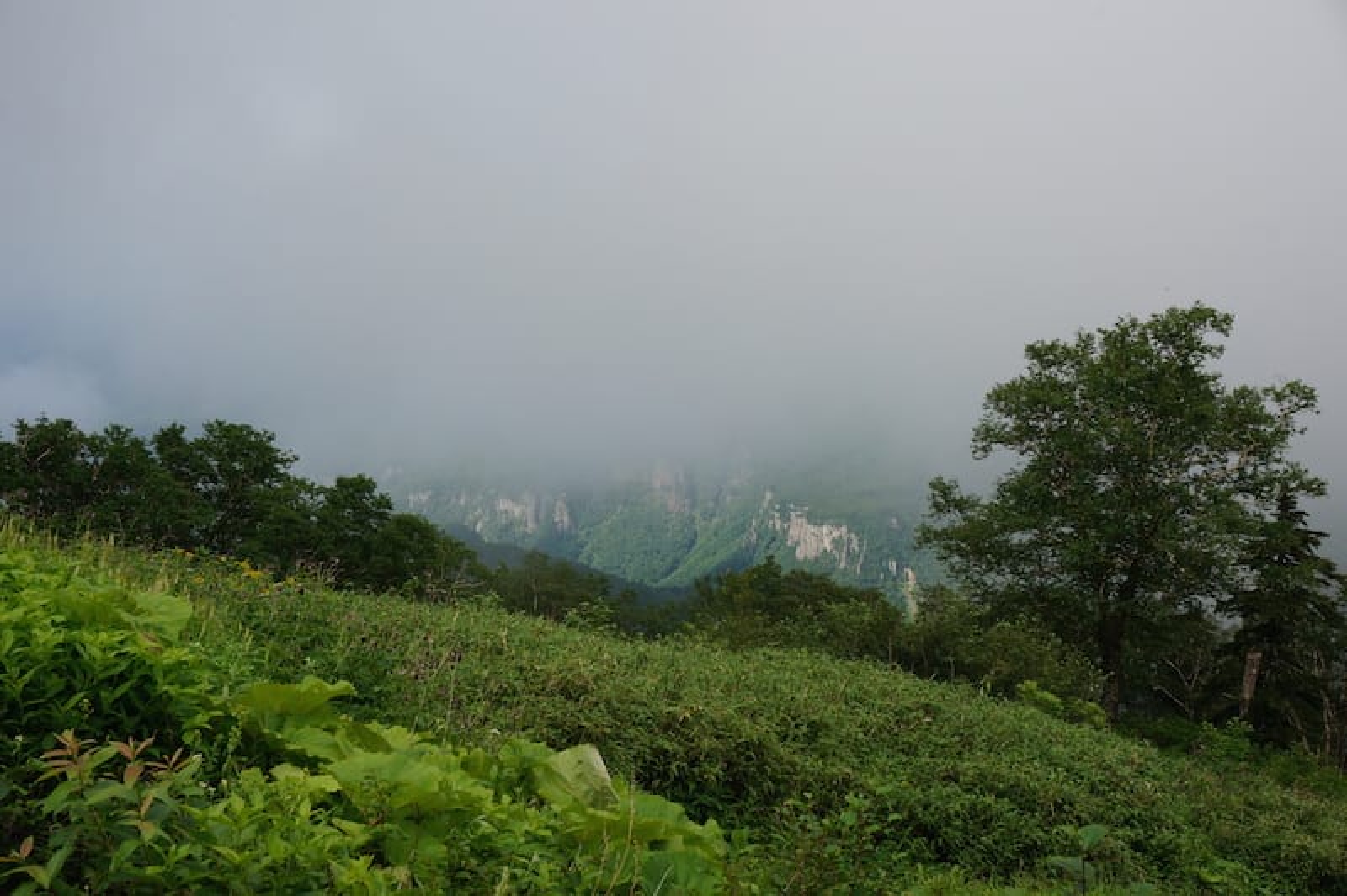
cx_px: 674
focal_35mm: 44
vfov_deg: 30.8
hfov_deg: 45.0
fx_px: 1626
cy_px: 448
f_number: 11
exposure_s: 1/160
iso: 200
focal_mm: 29
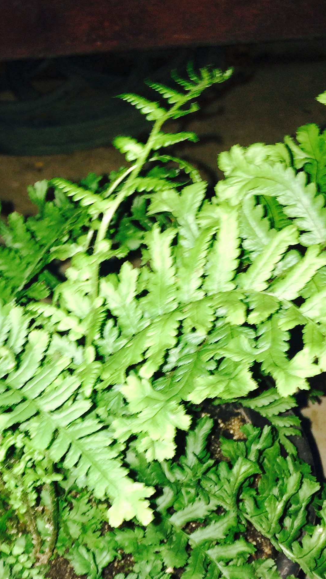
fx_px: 830
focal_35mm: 54
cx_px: -5
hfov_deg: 21.4
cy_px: 484
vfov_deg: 36.8
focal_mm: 4.15
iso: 64
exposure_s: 1/17
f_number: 2.2
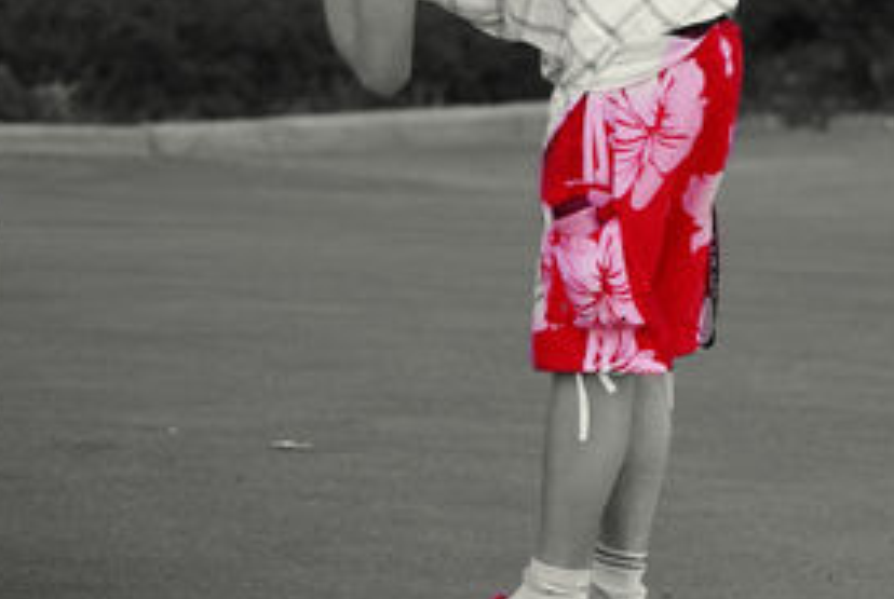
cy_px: 188
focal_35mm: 521
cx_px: 599
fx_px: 12959
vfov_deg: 2.6
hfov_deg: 4.0
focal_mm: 150
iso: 125
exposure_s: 1/250
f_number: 4.5
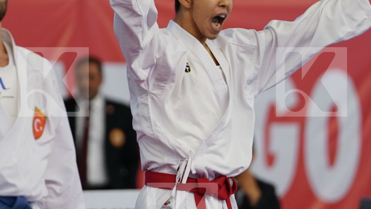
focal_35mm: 387
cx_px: 182
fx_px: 3807
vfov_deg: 3.1
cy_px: 82
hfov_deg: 5.6
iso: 1600
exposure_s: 1/1000
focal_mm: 200
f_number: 2.8
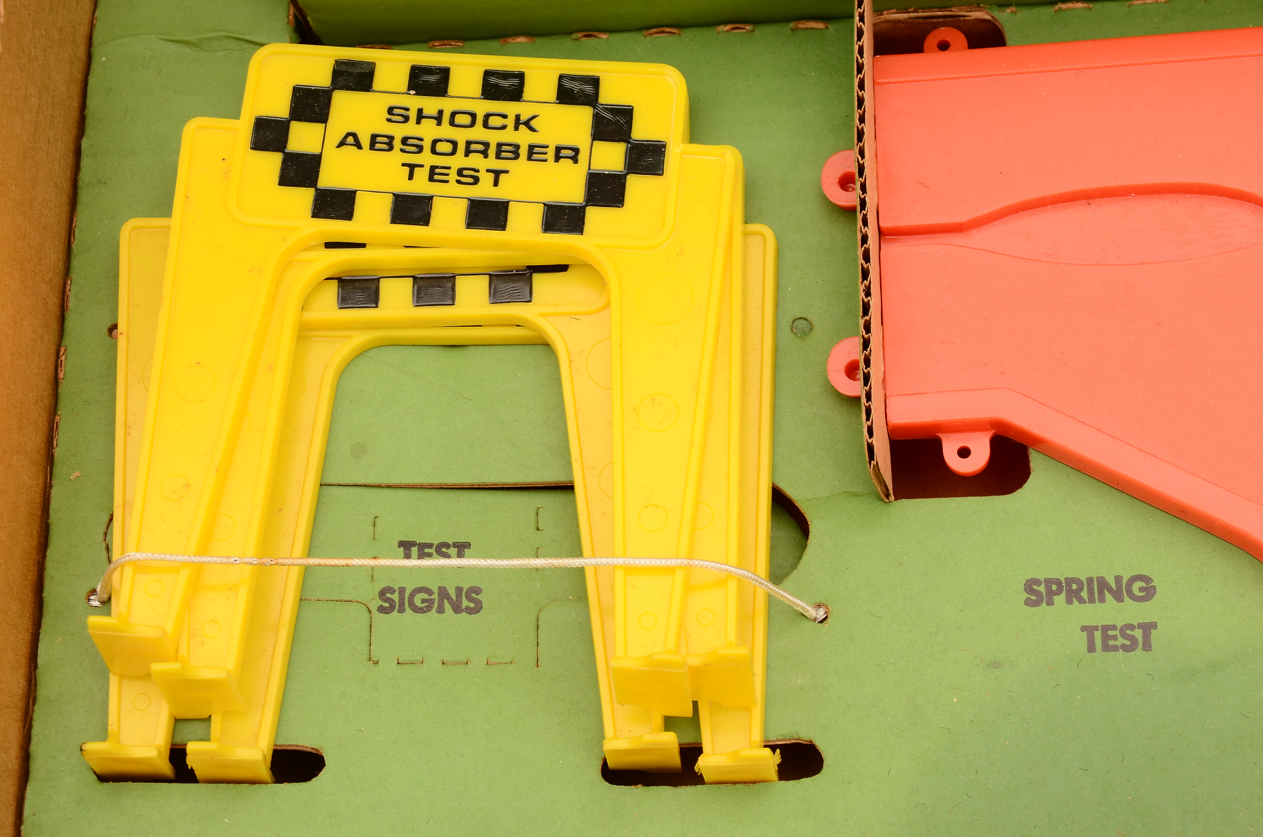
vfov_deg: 18.1
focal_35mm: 75
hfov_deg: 27.0
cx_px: 632
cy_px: 418
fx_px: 2626
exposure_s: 1/80
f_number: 11
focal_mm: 50
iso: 250
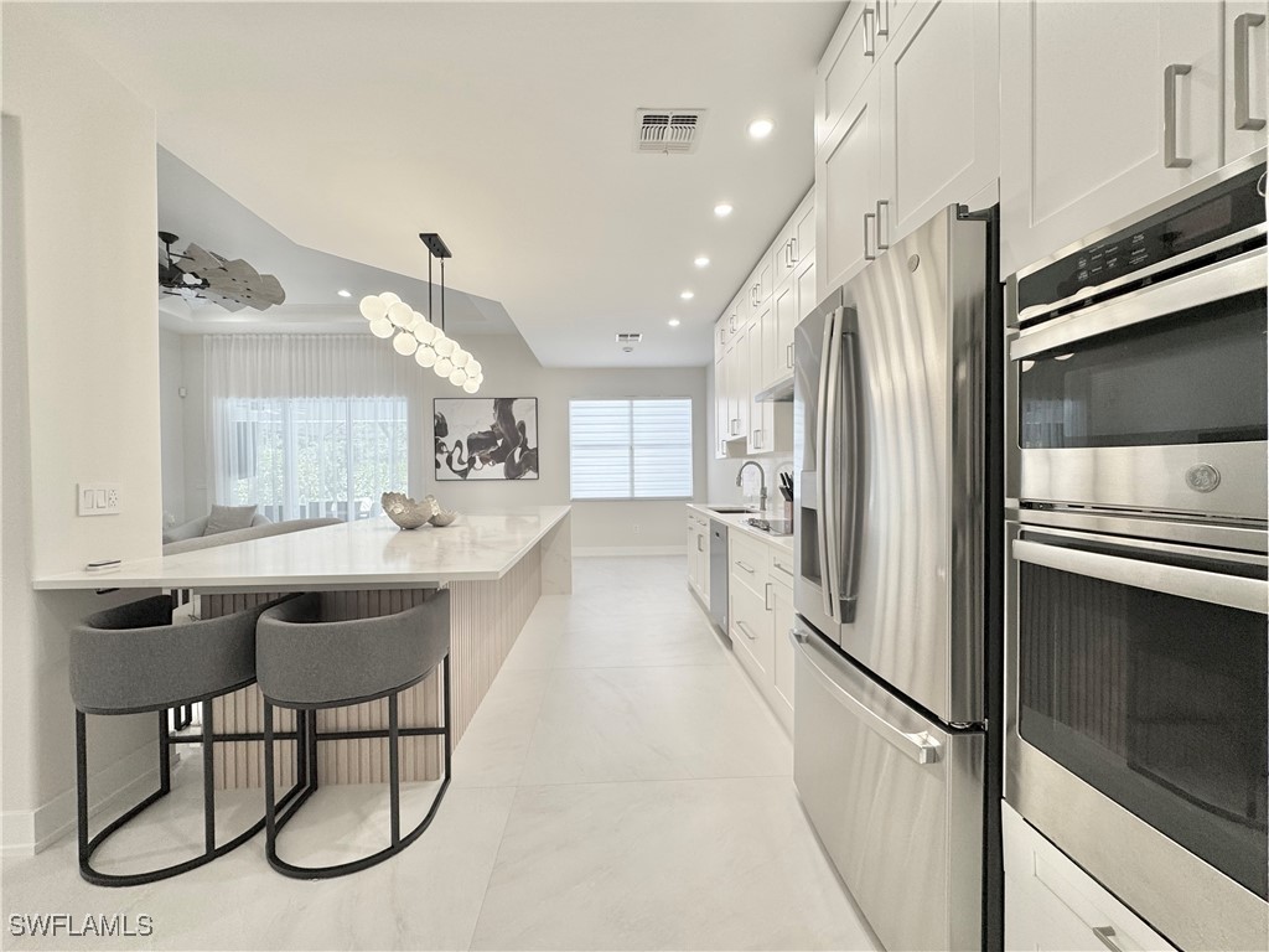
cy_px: 476
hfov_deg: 102.1
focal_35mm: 14
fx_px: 513
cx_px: 634
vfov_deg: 85.7
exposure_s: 1/120
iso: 50
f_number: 2.2
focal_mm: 2.22
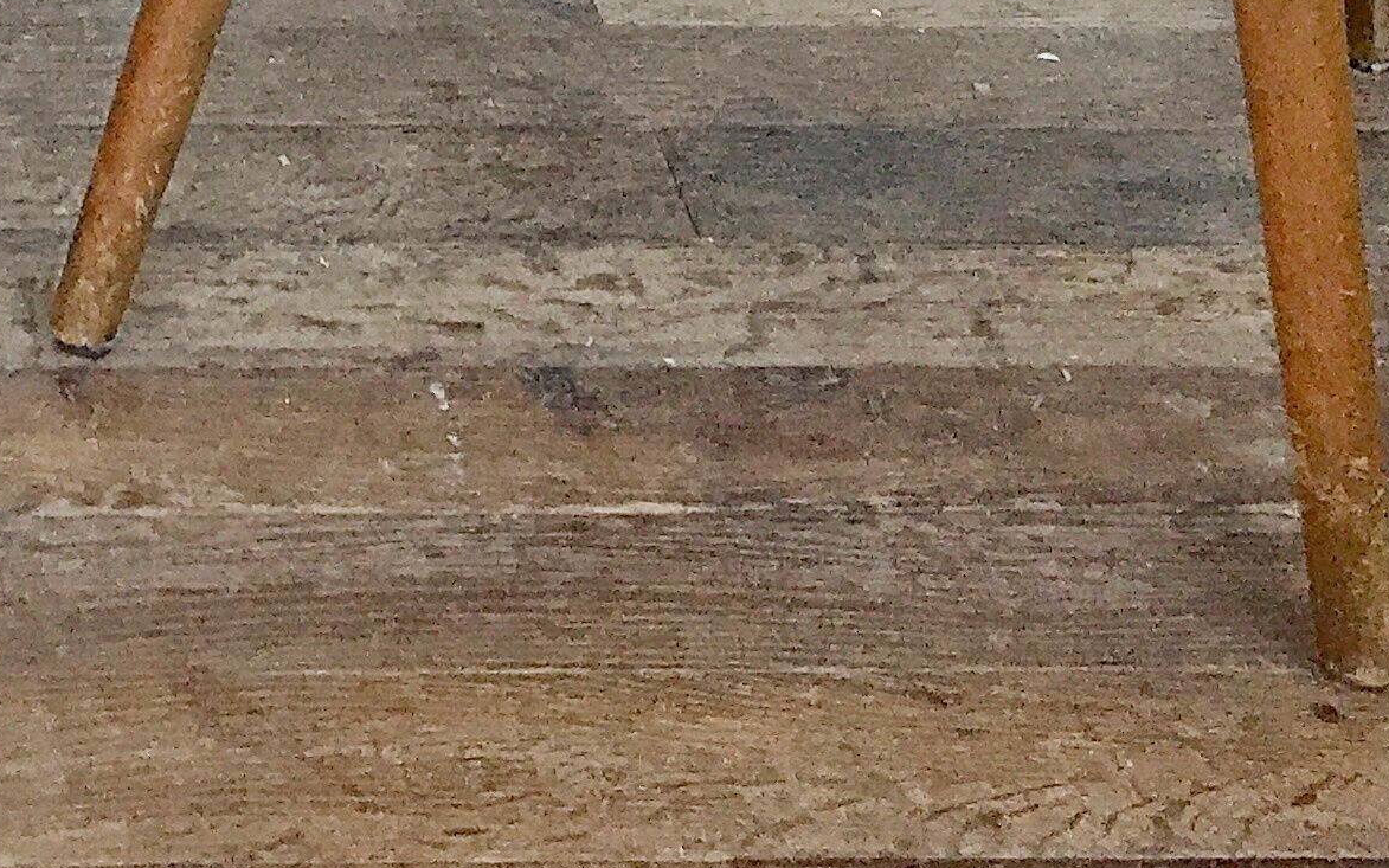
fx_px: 3861
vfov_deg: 11.5
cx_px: -73
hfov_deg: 19.7
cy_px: -889
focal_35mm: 102
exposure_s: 1/33
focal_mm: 3.99
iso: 20
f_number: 1.8
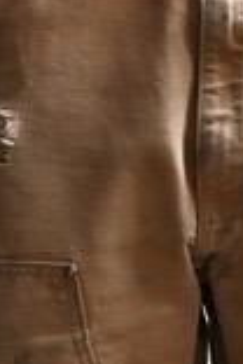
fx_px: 3058
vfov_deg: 6.8
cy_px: 401
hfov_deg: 4.5
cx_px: 201
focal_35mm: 302
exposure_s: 1/40
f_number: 5.6
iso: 2500
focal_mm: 49
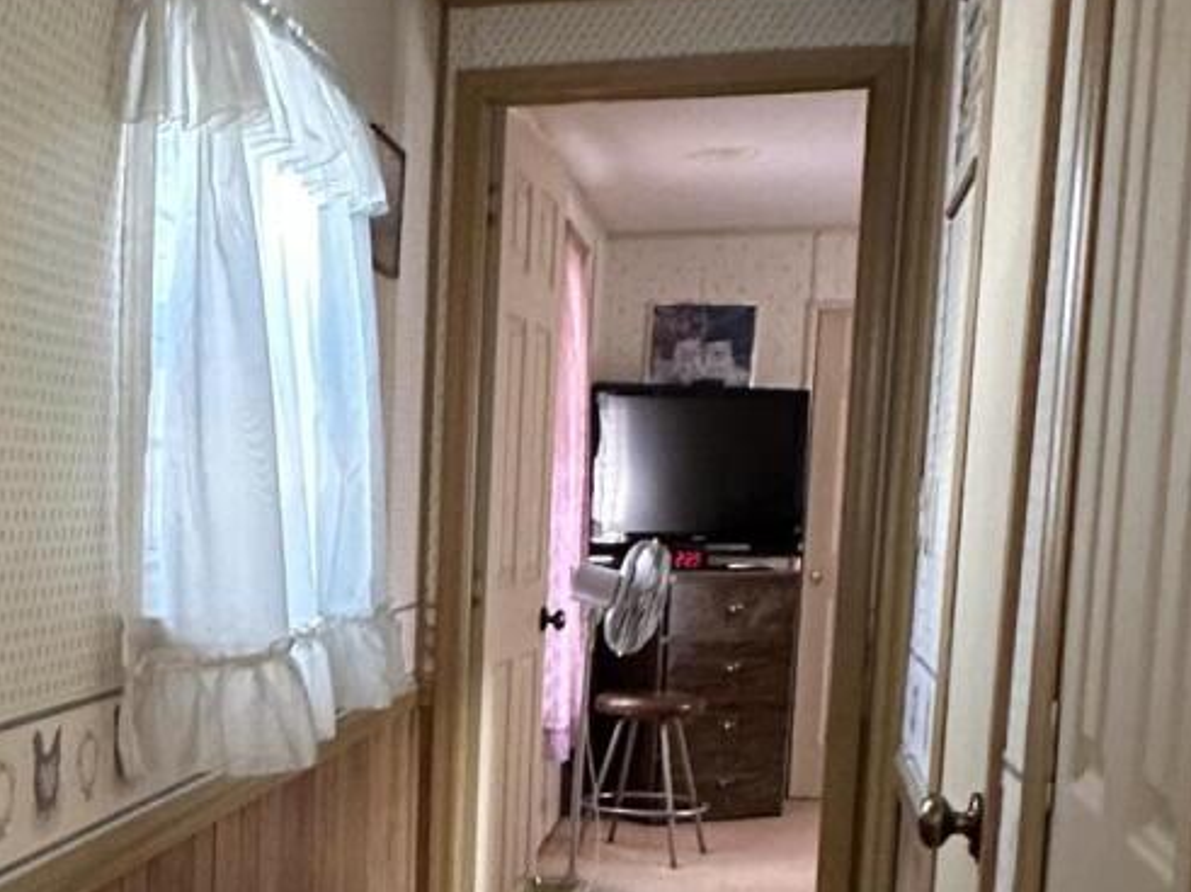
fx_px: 1961
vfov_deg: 24.9
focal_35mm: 57
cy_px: 802
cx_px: 109
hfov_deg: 32.1
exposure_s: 1/60
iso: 640
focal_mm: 2.22
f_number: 2.2
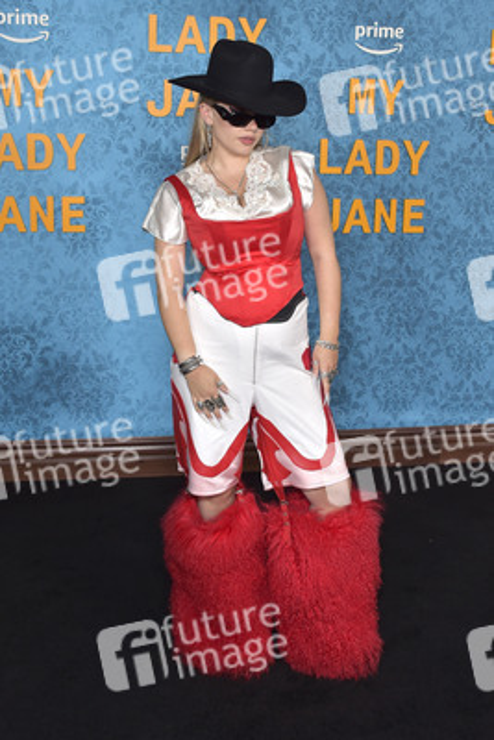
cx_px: 247
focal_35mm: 35
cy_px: 370
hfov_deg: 37.9
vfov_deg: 54.4
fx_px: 720
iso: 640
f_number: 6.3
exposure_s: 1/200
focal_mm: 35
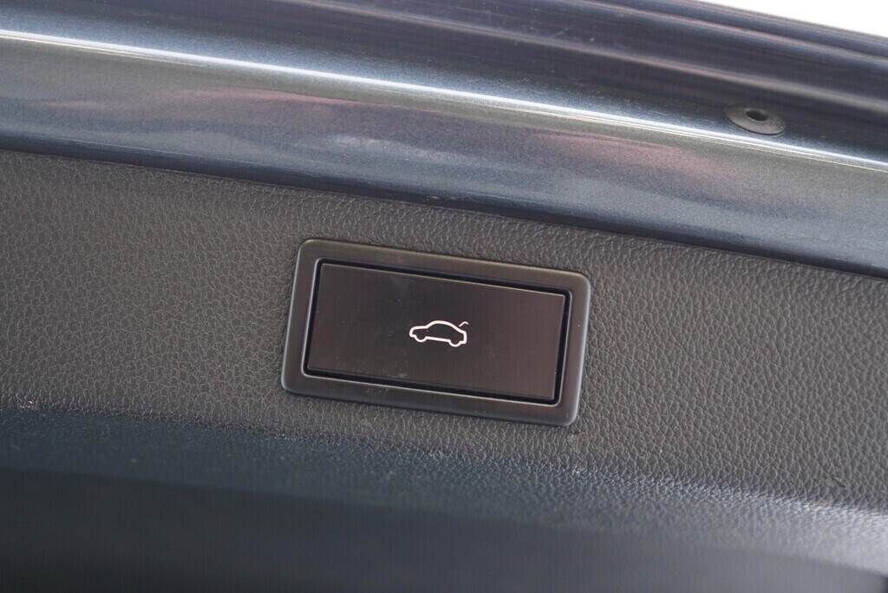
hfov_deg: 53.1
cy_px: 296
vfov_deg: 36.9
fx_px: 888
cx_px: 444
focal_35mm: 36
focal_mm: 24
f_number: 2.8
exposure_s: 1/40
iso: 400
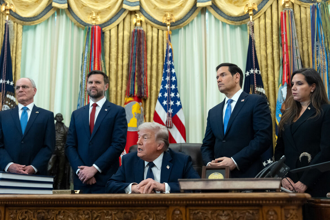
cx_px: 162
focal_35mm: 46
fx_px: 422
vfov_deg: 29.3
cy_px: 108
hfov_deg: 42.7
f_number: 2.8
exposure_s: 1/400
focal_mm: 45
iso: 4000
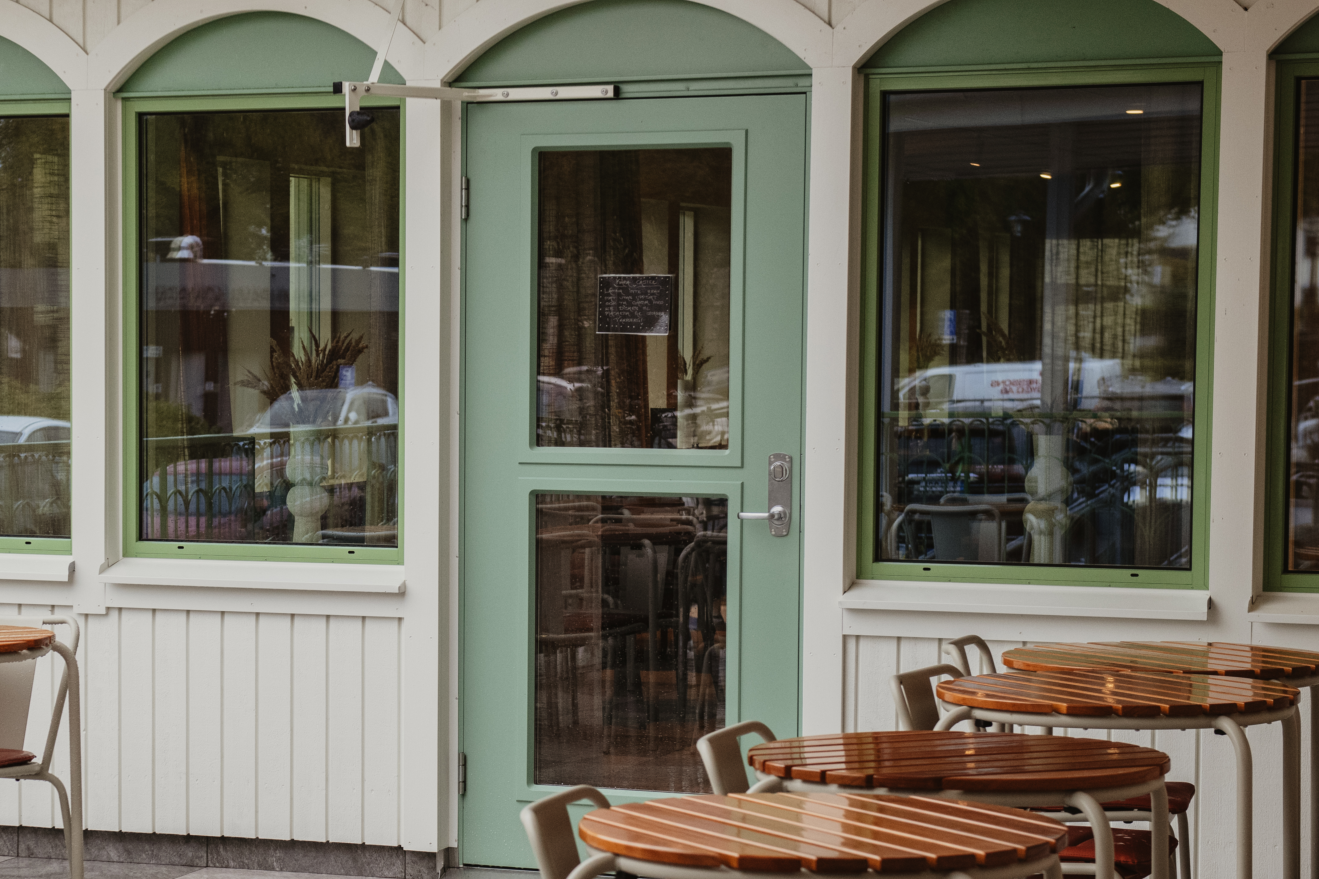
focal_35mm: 94
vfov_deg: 14.5
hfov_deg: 21.4
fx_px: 3444
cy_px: 593
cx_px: 283
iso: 800
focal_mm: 50
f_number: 4.5
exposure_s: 1/400
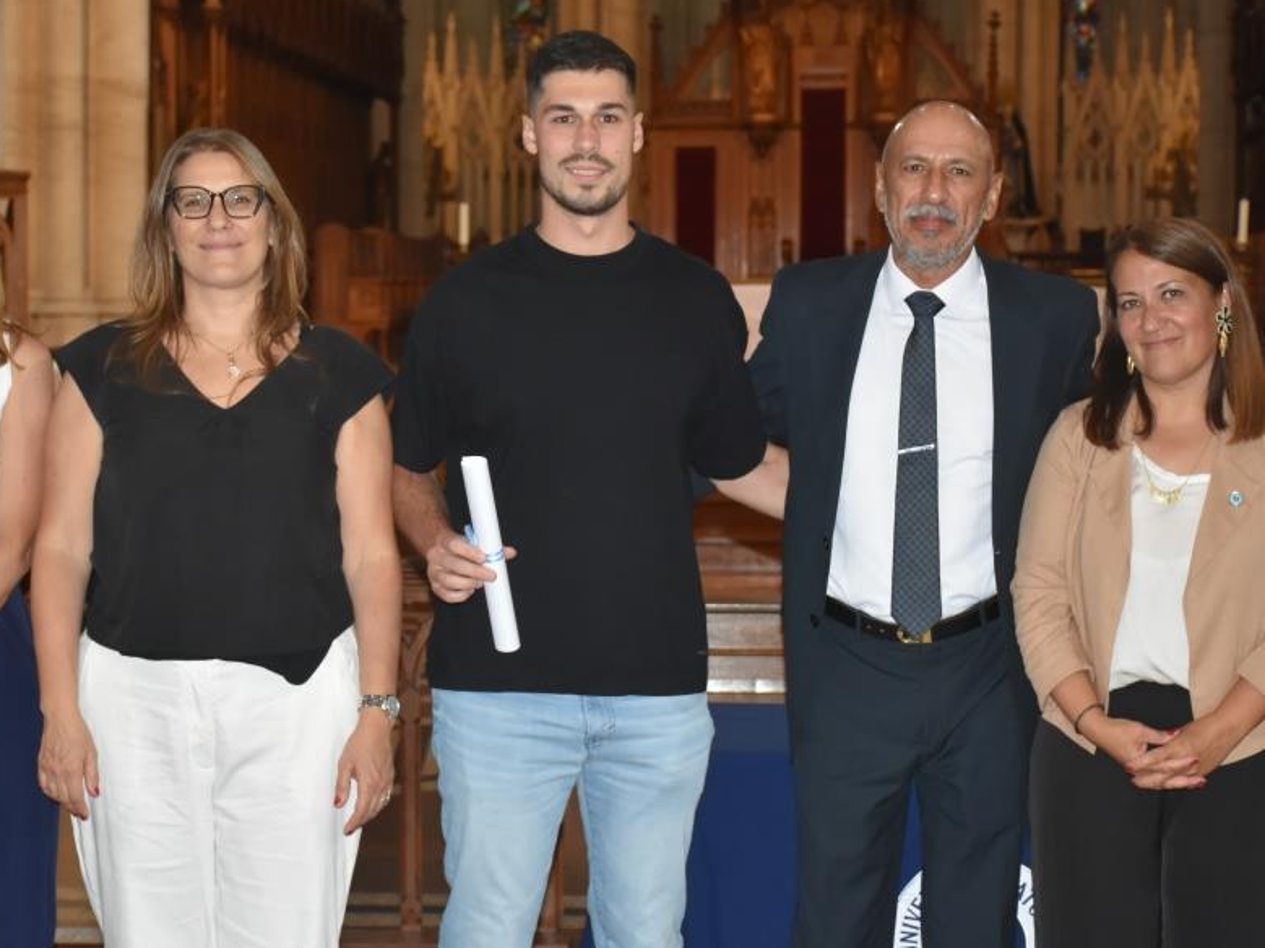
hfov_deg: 21.5
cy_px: 470
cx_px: 525
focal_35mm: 91
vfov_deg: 16.2
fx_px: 3325
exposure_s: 1/60
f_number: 5.6
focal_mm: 48
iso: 1600
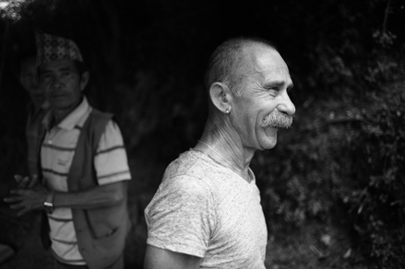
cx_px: 202
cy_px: 134
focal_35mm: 35
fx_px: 393
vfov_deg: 37.8
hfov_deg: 54.5
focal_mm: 35
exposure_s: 1/1600
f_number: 2
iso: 400
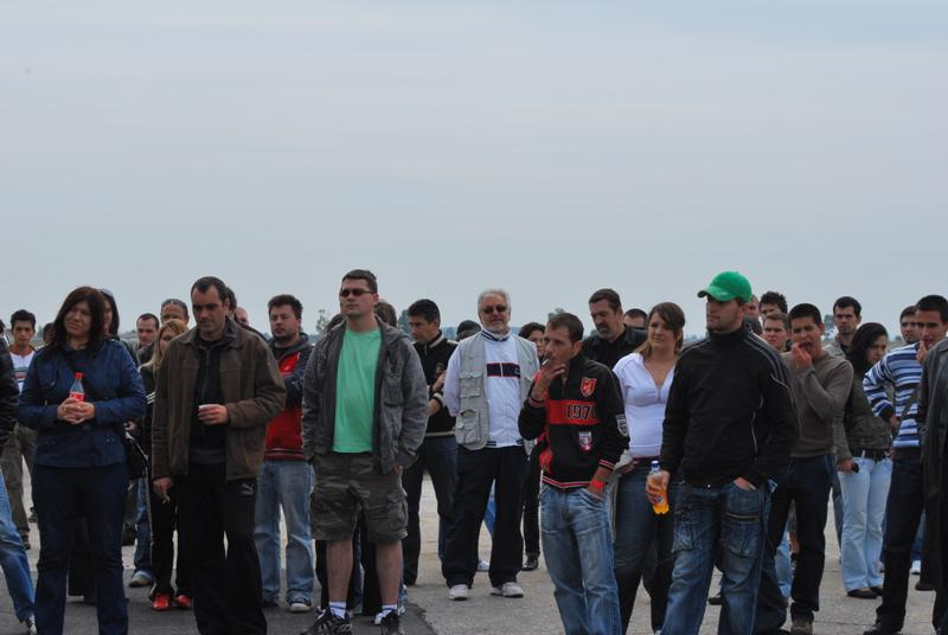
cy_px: 318
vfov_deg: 16.6
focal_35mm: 82
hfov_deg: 24.6
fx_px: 2176
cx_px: 474
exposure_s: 1/200
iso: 220
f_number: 14
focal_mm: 55
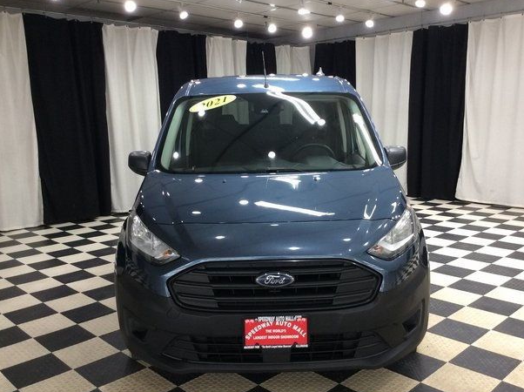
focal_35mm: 34
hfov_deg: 54.0
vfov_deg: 41.7
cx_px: 263
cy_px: 205
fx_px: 514
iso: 80
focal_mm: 3.3
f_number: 2.4
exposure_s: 1/24
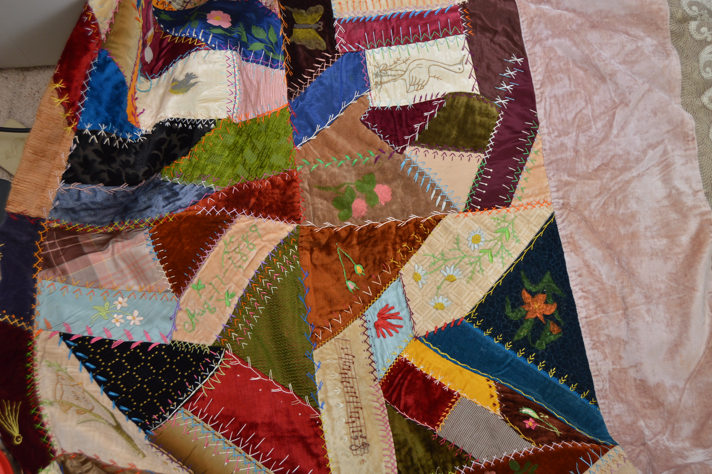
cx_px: 356
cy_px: 237
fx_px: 830
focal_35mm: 42
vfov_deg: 31.8
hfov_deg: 46.4
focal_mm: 28
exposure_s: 1/125
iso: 200
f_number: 5
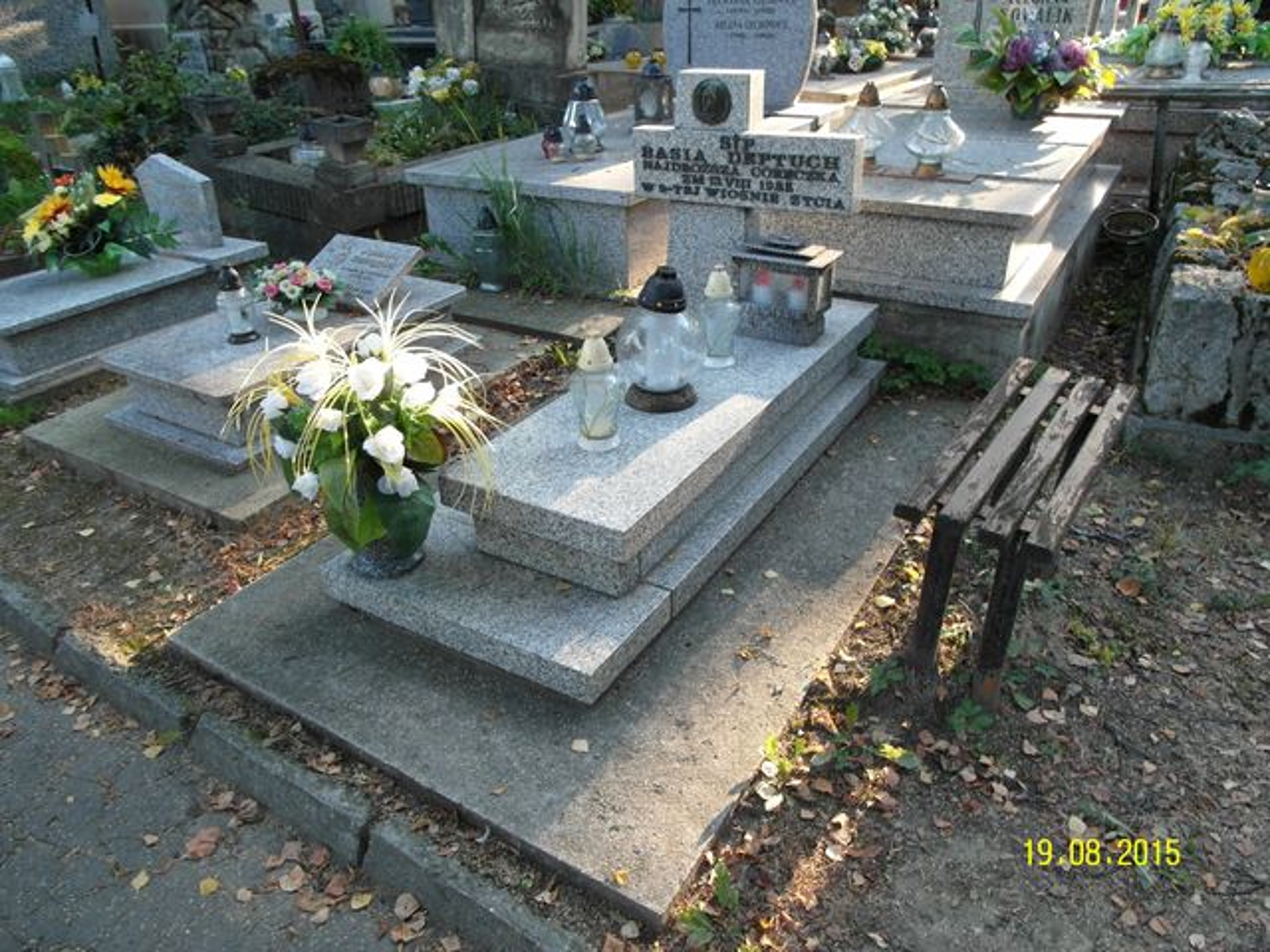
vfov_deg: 56.8
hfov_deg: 71.6
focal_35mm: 24
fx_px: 881
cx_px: 635
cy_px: 476
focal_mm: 5.2
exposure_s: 1/45
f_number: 3.1
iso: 100
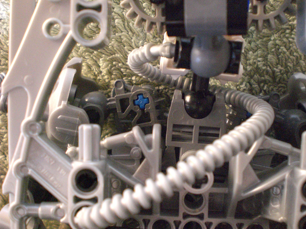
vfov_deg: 36.8
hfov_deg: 47.9
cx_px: 156
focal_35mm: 39
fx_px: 345
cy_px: 116
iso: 800
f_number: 3.1
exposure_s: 1/80
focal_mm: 6.3
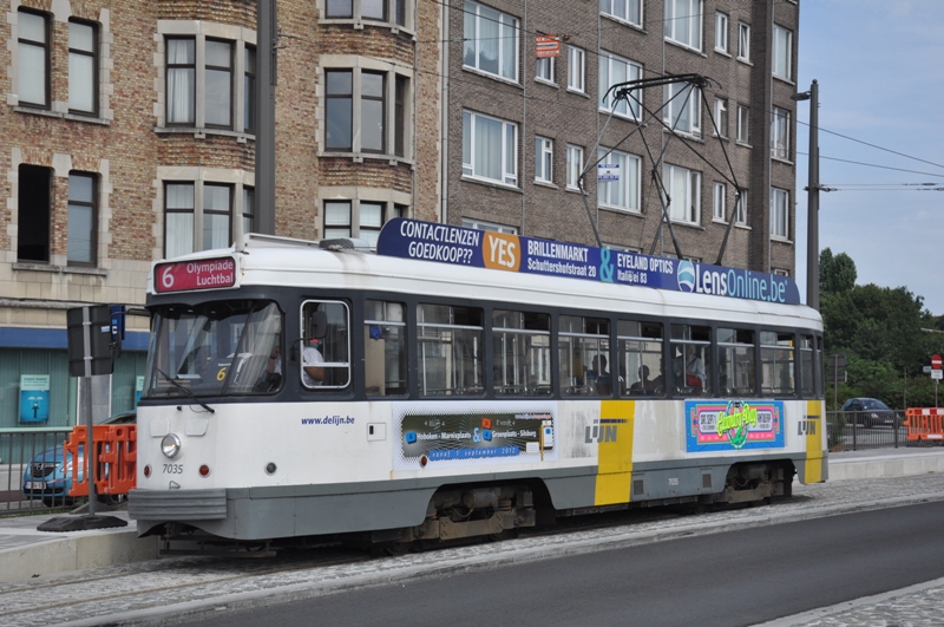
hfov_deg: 33.4
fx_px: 1571
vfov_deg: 22.6
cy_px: 314
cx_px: 472
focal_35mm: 60
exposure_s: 1/1500
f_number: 6.7
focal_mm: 40
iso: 400
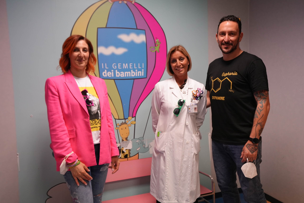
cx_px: 152
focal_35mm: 31
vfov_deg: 42.4
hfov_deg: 60.3
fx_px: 262
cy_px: 102
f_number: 4
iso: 2500
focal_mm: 31
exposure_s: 1/160
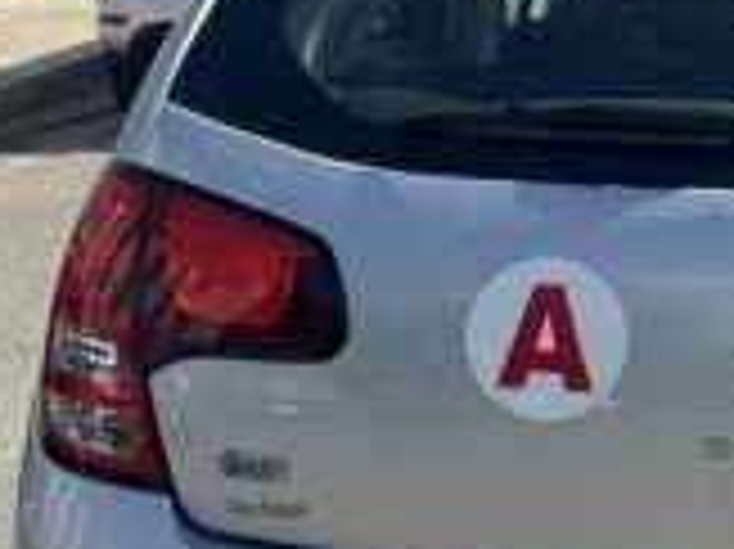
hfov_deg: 15.6
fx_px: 2500
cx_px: 1054
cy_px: 418
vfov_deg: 12.5
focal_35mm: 118
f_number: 1.78
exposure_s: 1/5263
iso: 80
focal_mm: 6.86
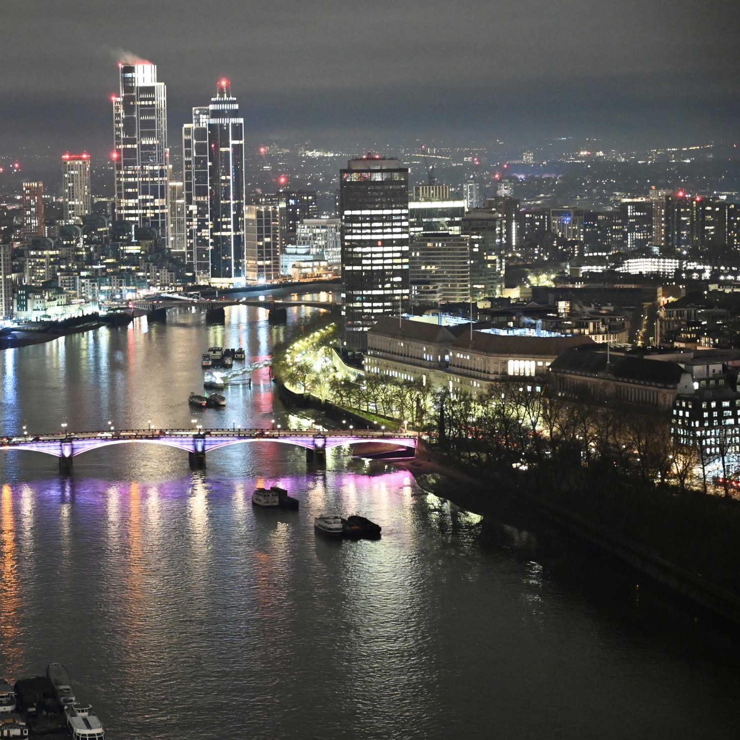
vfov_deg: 18.7
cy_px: 383
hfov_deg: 18.6
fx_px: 2249
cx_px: 180
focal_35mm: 93
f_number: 4
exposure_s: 1/8
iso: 6400
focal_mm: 70
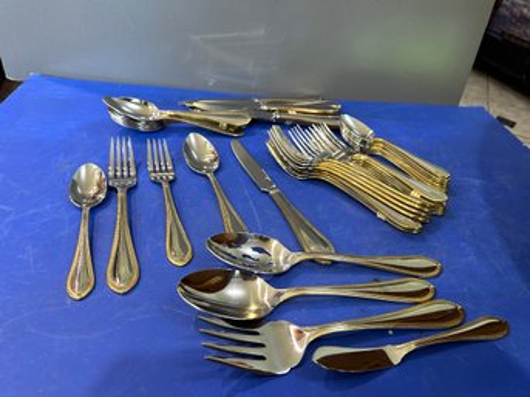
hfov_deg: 71.6
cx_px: 265
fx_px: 367
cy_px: 198
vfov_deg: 56.8
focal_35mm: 24
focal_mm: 6.86
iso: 320
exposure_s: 1/60
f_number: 1.78
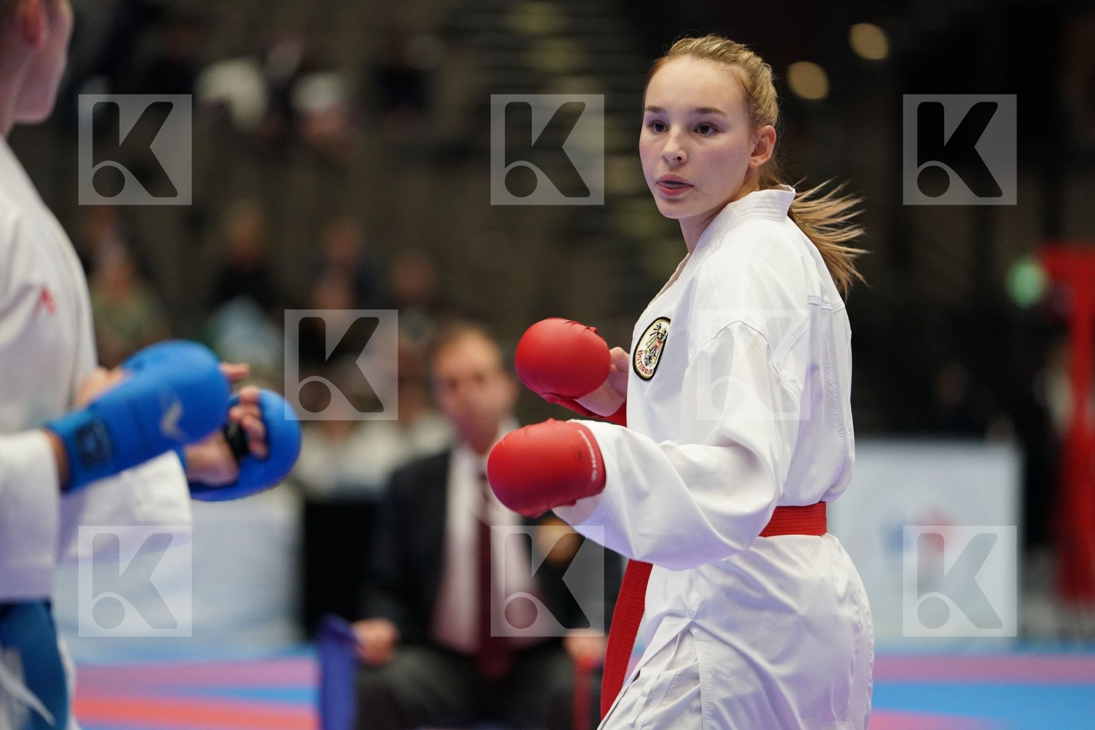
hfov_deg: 10.3
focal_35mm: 200
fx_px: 6083
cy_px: 365
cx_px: 548
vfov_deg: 6.9
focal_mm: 200
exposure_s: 1/1000
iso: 3200
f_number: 2.8
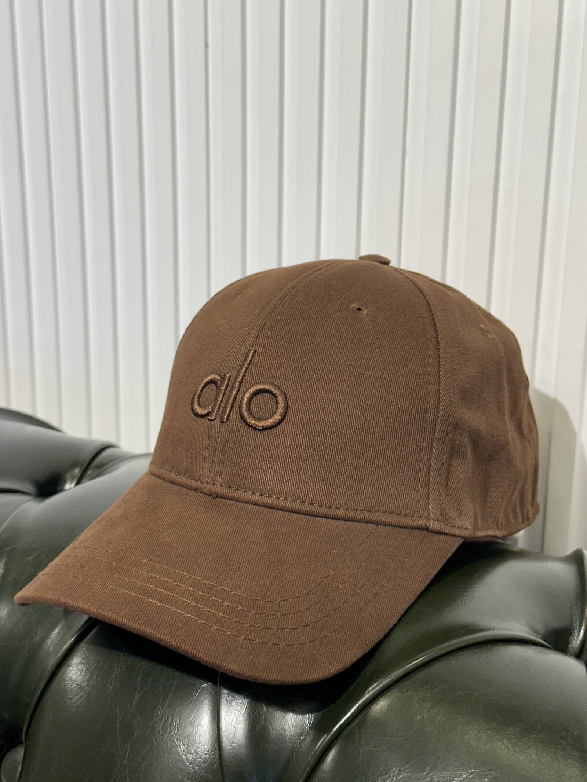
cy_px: 391
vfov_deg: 39.7
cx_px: 294
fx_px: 1085
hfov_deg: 30.3
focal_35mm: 48
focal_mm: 6.86
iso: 80
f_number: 1.78
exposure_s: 1/100
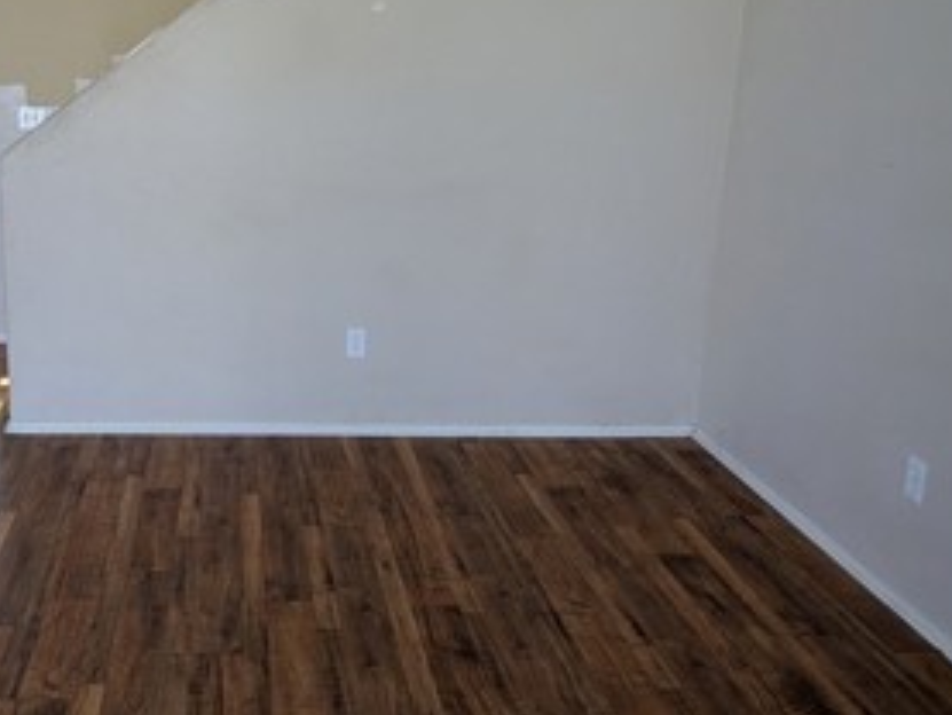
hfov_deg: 48.1
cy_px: 282
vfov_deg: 38.5
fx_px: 1018
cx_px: 234
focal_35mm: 37
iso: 89
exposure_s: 1/120
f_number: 2.2
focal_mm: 2.35
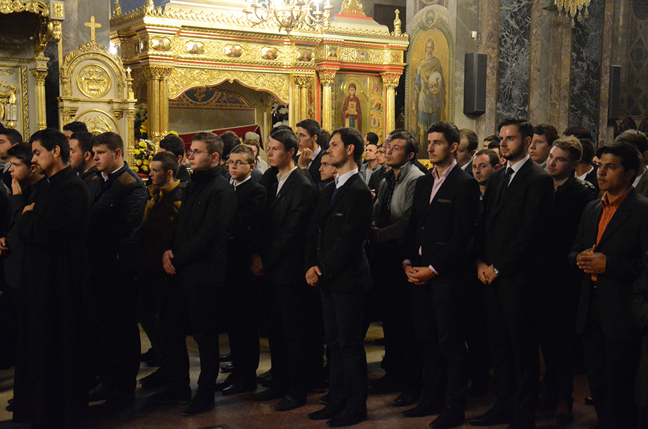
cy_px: 214
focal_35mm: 48
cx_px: 324
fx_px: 862
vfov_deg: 27.9
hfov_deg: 41.2
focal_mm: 32
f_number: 4.2
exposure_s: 1/30
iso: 5000
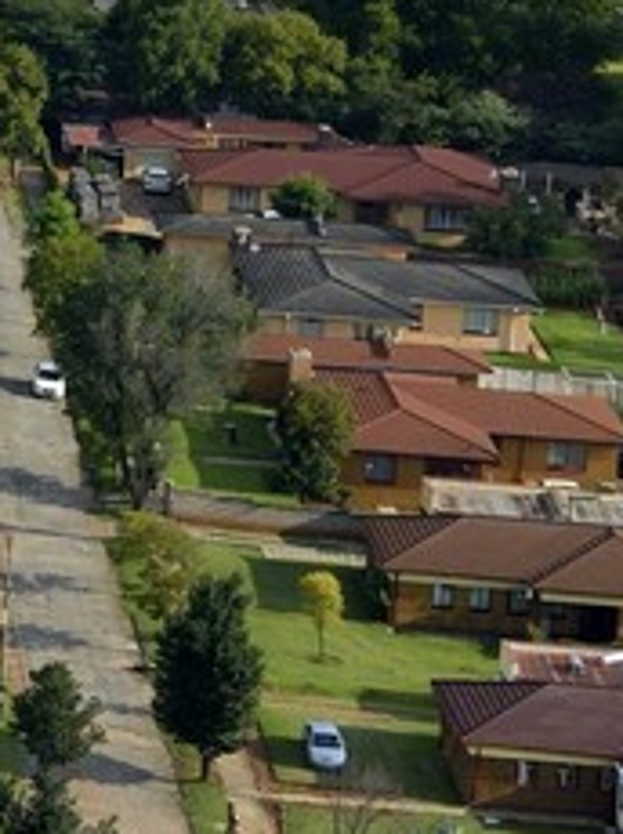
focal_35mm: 241
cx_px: -2148
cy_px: -413
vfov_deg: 8.1
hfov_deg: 5.2
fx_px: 5794
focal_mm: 36
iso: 200
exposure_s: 1/250
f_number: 13
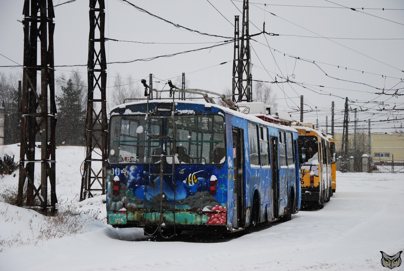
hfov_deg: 21.9
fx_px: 1045
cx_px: 202
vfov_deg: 14.7
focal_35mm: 93
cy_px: 136
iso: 200
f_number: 5.3
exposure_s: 1/250
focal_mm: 62
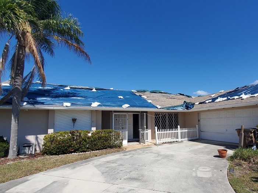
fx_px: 142
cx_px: 165
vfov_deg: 68.5
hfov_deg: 82.7
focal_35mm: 19
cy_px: 106
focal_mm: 1.8
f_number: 2.2
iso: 50
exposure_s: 1/1550
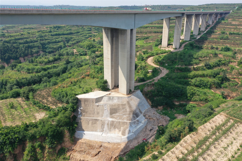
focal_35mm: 28
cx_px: 121
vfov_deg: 46.4
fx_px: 188
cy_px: 80
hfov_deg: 65.5
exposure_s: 1/320
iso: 100
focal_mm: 10.26
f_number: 5.6
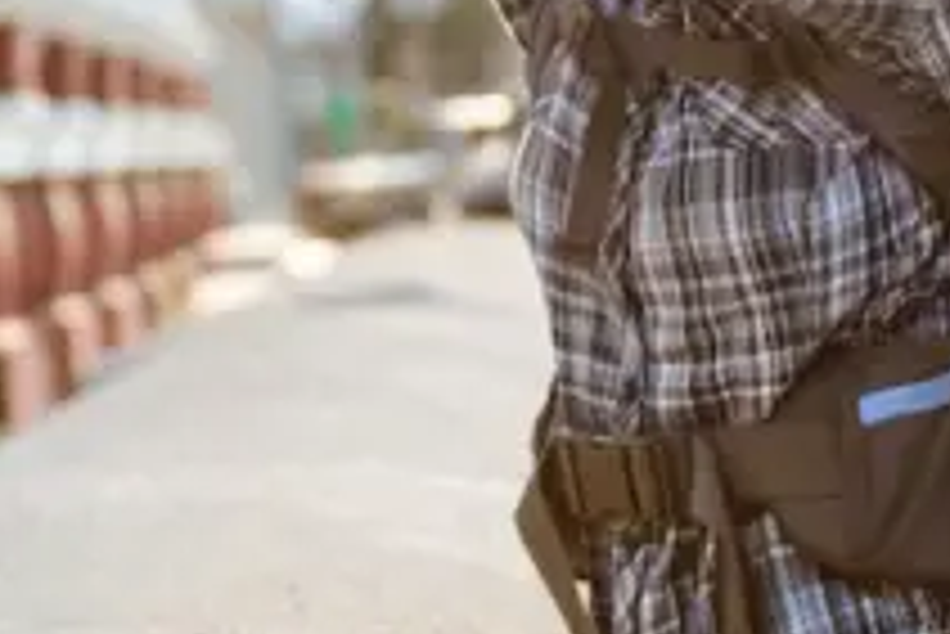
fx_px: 4331
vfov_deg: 8.3
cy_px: -155
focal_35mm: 164
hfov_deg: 12.5
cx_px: 500
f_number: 2.8
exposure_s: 1/320
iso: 100
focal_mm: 45
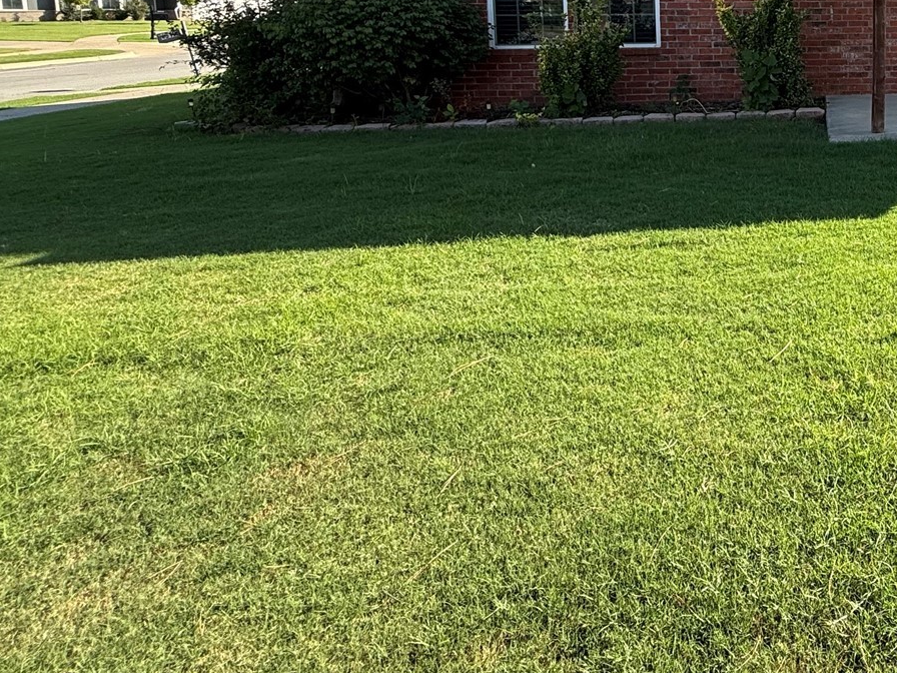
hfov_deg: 49.1
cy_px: 81
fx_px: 777
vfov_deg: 43.2
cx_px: 896
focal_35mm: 30
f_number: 2.2
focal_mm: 2.22
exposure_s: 1/363
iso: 50
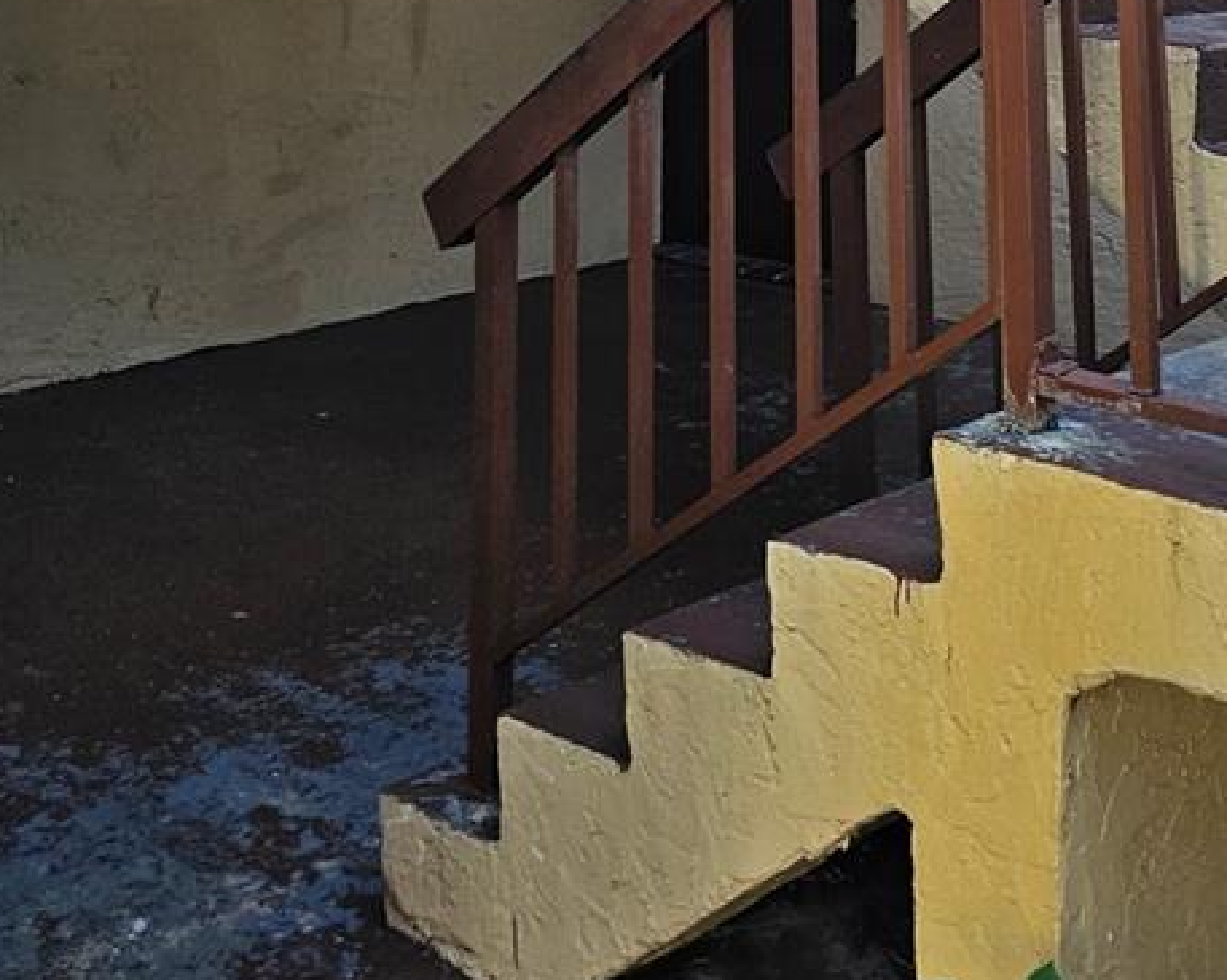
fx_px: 2141
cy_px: -491
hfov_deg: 31.6
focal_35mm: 59
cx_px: 846
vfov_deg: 21.6
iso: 32
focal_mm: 6.3
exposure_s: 1/120
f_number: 1.7
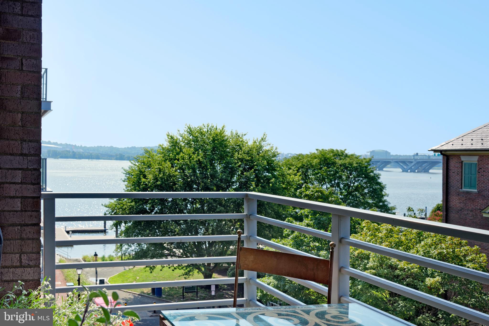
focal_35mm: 38
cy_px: 163
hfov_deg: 50.7
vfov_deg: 35.1
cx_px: 244
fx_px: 516
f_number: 11
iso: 250
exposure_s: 1/160
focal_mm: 38
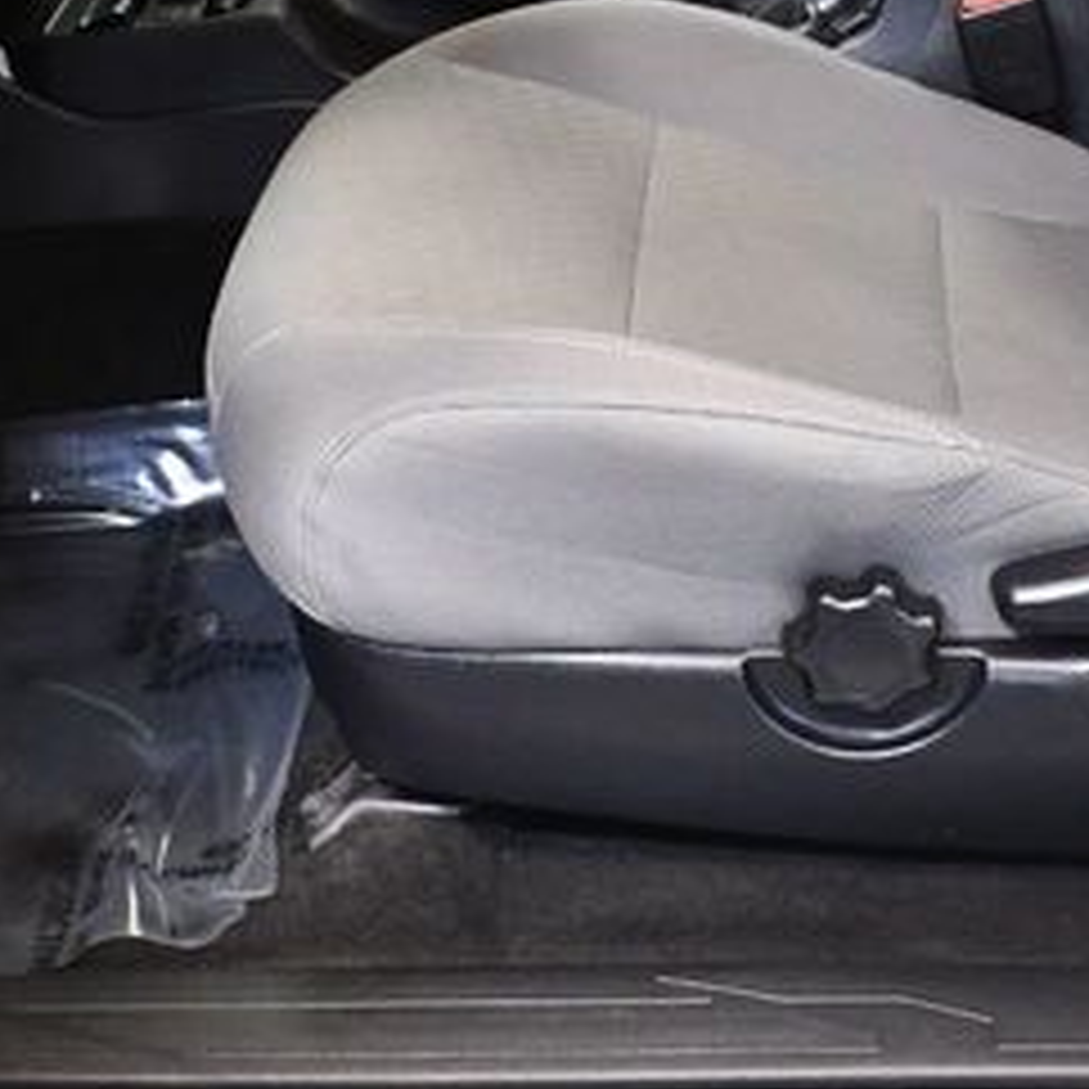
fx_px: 2883
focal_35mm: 81
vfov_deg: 21.3
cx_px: 567
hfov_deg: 21.4
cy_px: 749
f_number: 3.5
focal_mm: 18
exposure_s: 1/125
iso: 2800
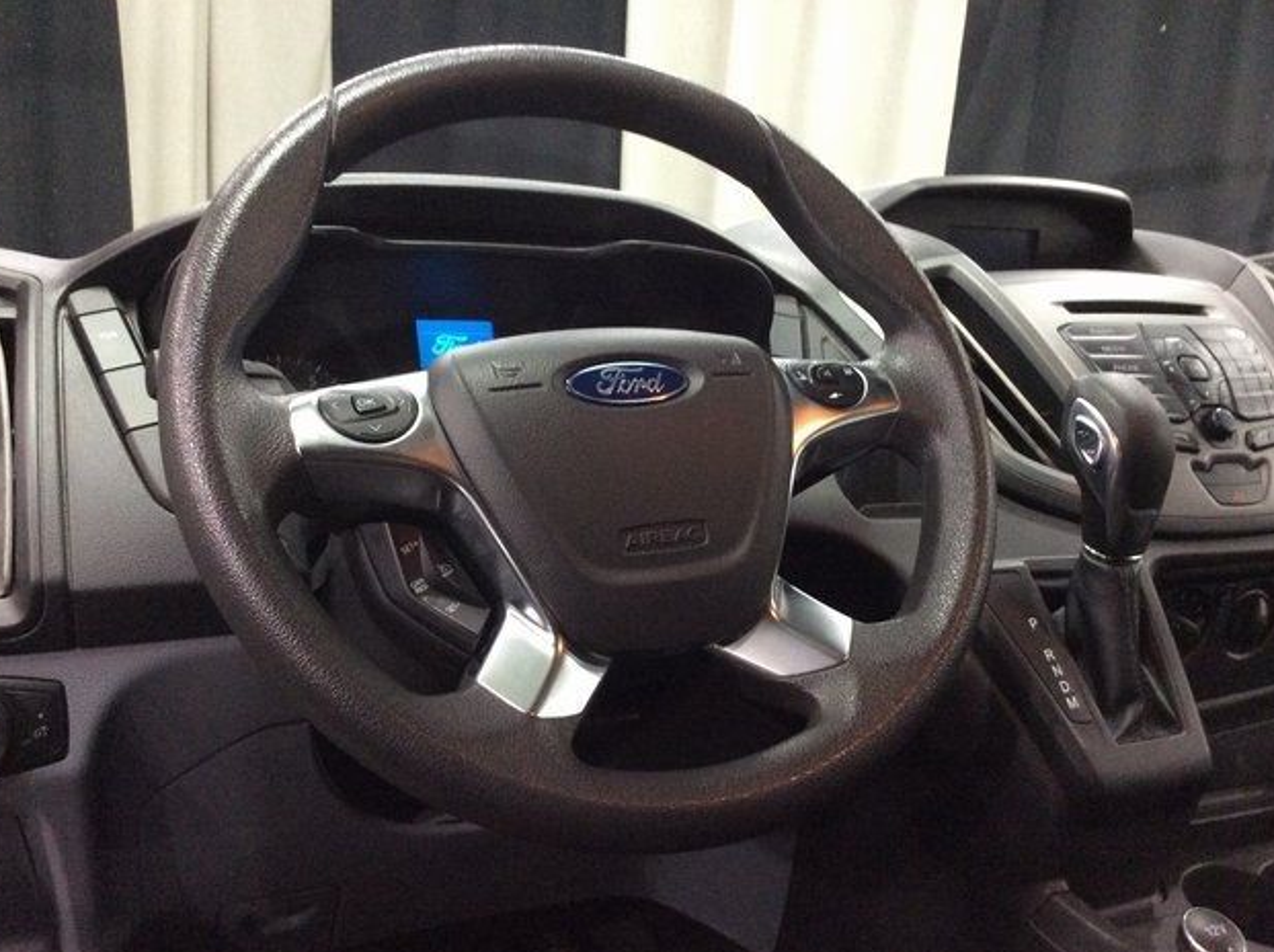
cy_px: 488
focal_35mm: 33
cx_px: 626
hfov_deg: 55.4
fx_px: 1213
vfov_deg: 42.8
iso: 250
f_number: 2.4
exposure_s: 1/25
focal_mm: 3.3
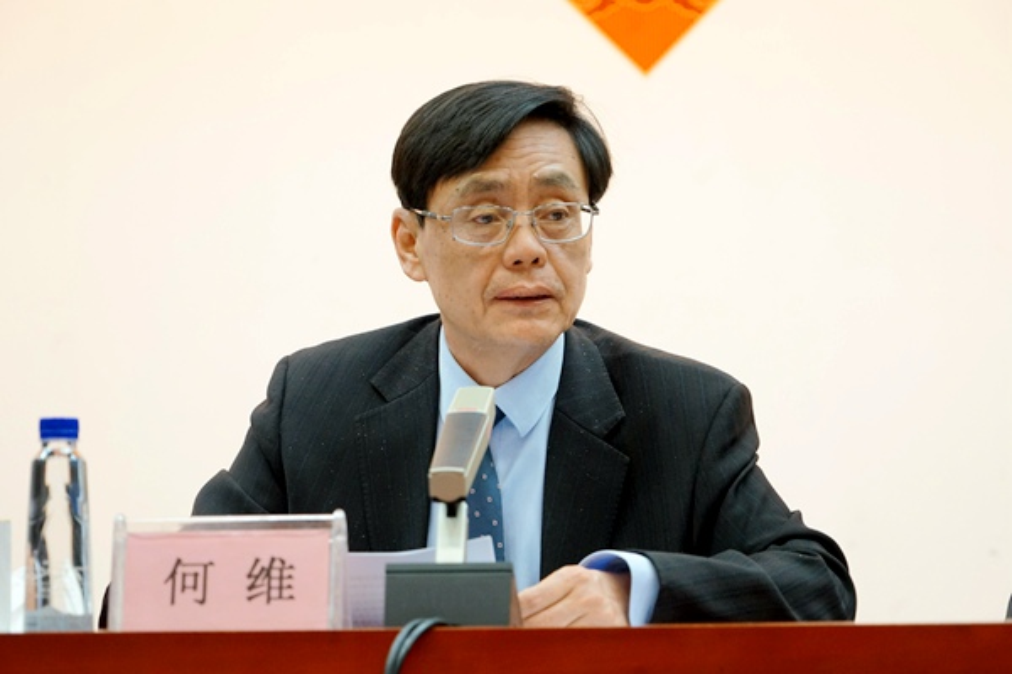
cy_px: 337
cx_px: 506
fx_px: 3289
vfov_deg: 11.7
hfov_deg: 17.5
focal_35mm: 117
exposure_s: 1/160
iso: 3200
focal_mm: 117
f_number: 6.3
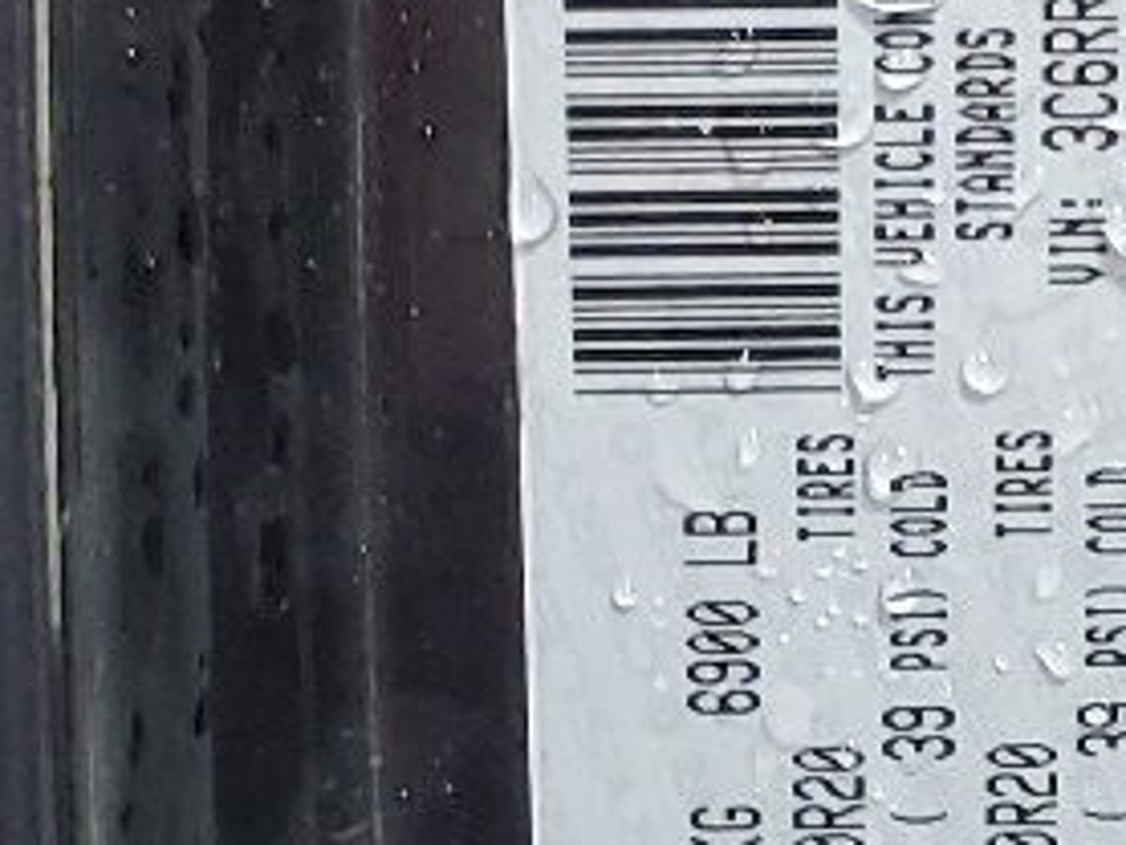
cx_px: 809
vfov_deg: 9.9
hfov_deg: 13.1
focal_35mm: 150
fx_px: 4881
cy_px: 589
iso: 324
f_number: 1.5
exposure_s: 1/60.2
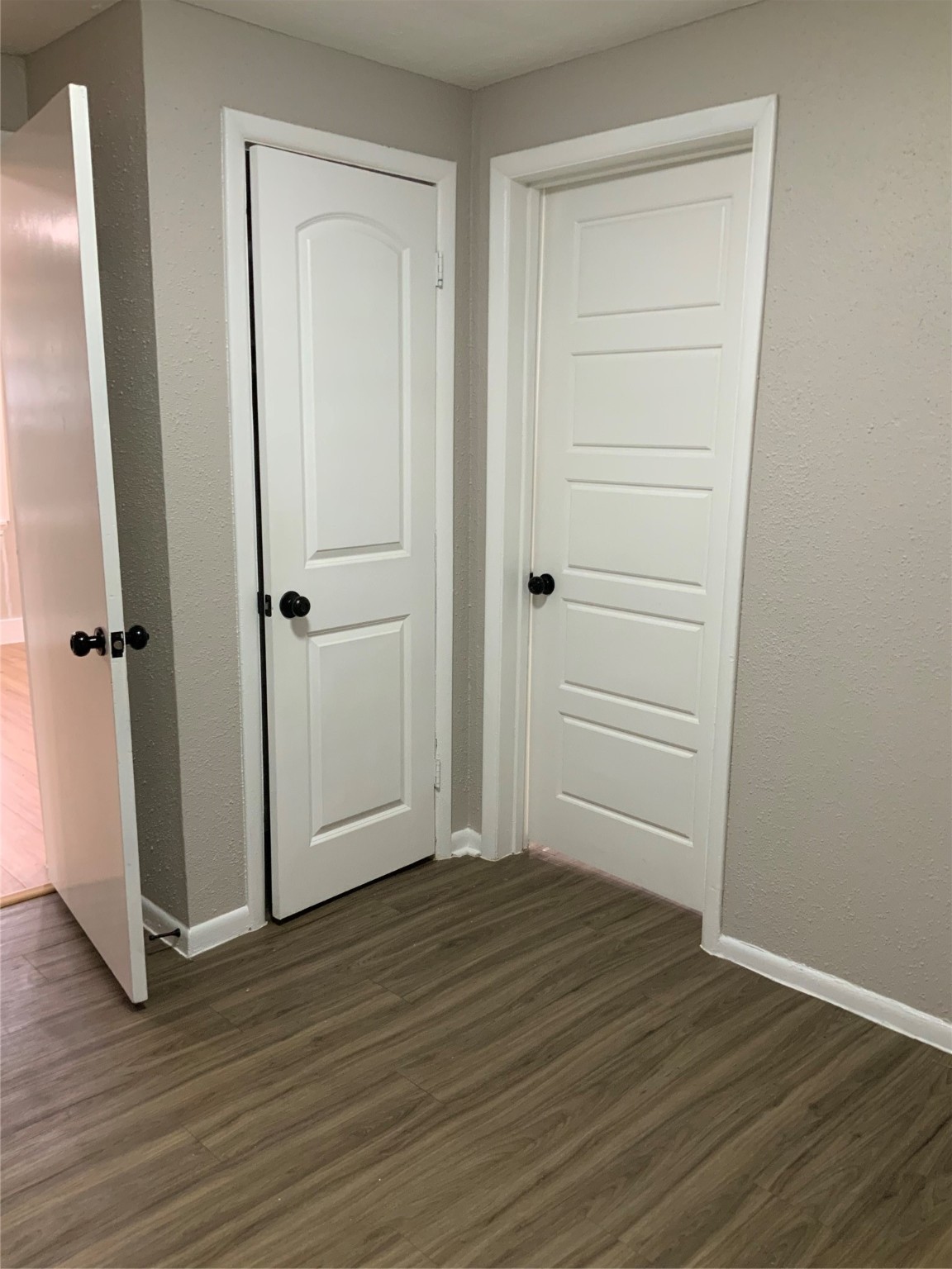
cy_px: 634
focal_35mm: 29
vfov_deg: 61.7
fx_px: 1063
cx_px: 476
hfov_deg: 48.2
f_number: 1.8
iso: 125
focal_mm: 3
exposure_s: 1/60
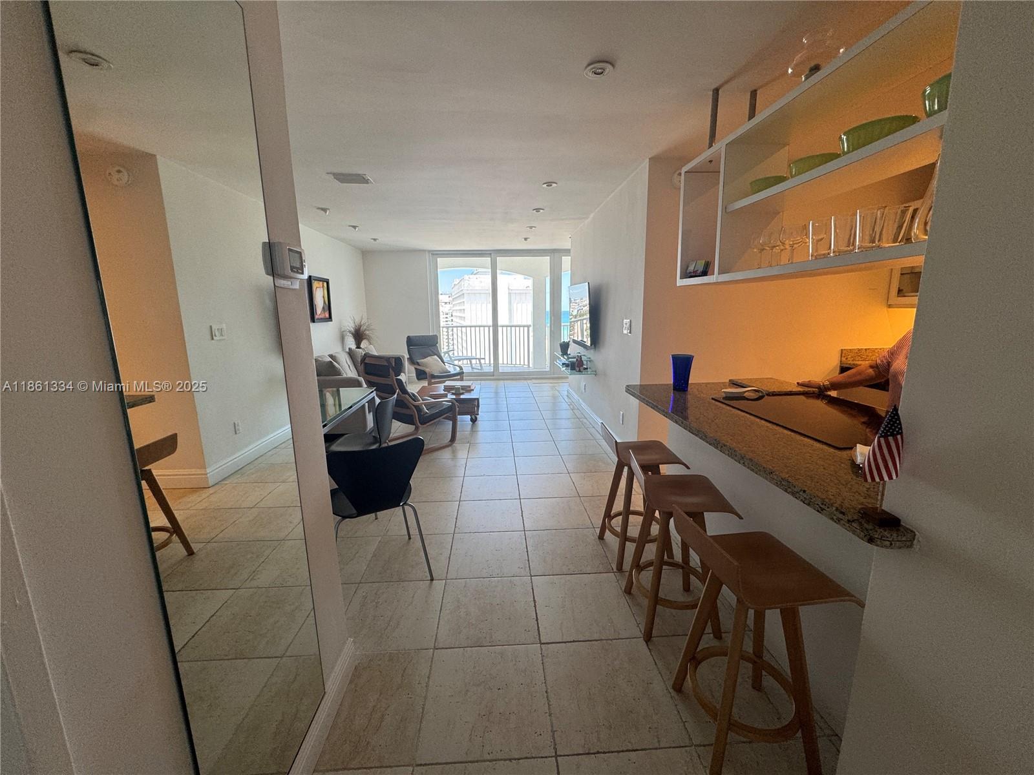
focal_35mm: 14
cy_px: 388
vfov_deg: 85.7
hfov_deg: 102.1
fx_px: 418
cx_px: 517
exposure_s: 1/120
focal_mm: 2.22
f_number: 2.2
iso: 100
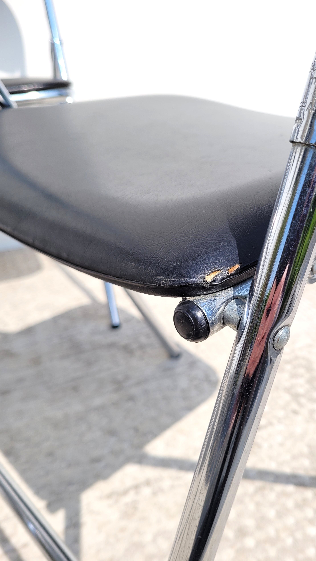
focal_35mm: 29
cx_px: 200
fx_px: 432
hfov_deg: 39.9
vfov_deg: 66.1
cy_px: 275
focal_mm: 5.4
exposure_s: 1/3100
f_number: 1.8
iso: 40
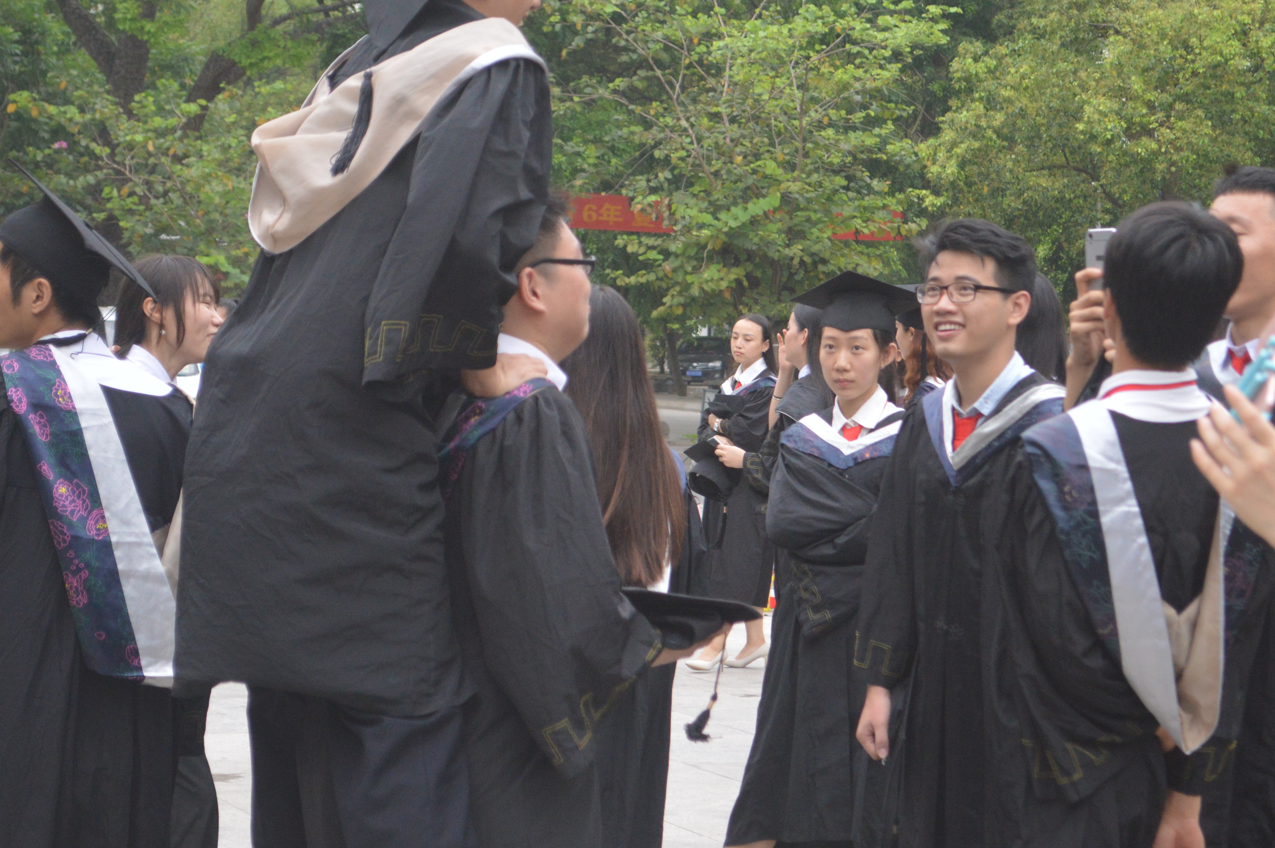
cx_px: 690
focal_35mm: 103
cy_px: 430
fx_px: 3645
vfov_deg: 13.3
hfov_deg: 19.8
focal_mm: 48
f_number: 5.6
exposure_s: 1/500
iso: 1000
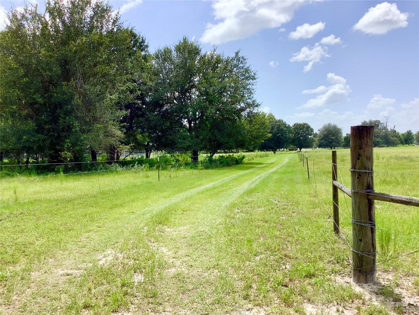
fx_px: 375
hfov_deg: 58.4
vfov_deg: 45.4
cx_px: 210
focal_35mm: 31
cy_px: 158
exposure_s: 1/970
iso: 25
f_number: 2.4
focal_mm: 3.3
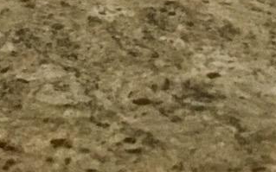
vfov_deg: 5.9
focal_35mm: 211
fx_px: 1586
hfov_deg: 9.9
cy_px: -284
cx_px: 146
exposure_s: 1/30
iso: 160
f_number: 2.4
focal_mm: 3.3
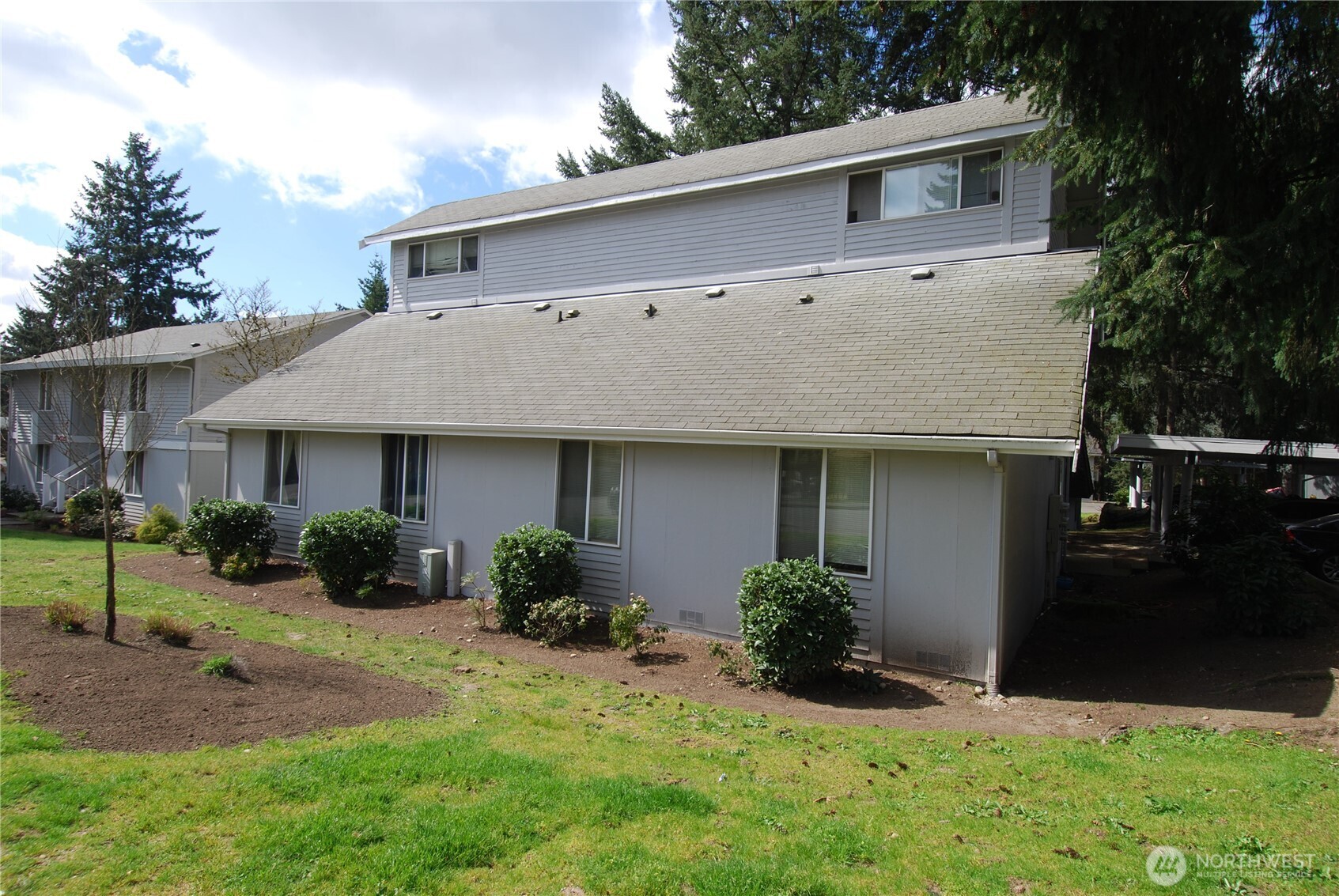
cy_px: 448
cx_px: 670
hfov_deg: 85.4
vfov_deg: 63.4
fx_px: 726
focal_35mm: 20
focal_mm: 13
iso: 100
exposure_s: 1/200
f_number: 7.1
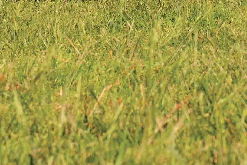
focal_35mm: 291
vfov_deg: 4.6
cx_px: 210
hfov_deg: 7.1
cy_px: -219
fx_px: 1996
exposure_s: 1/250
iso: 250
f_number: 8
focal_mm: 62
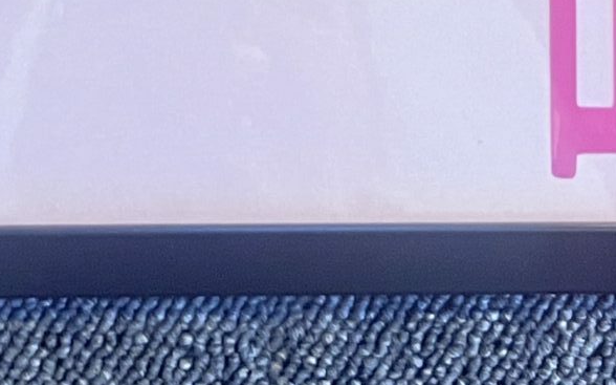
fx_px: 2014
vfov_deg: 10.0
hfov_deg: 17.4
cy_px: -414
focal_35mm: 120
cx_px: 218
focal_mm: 5.7
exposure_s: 1/33
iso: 500
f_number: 1.5
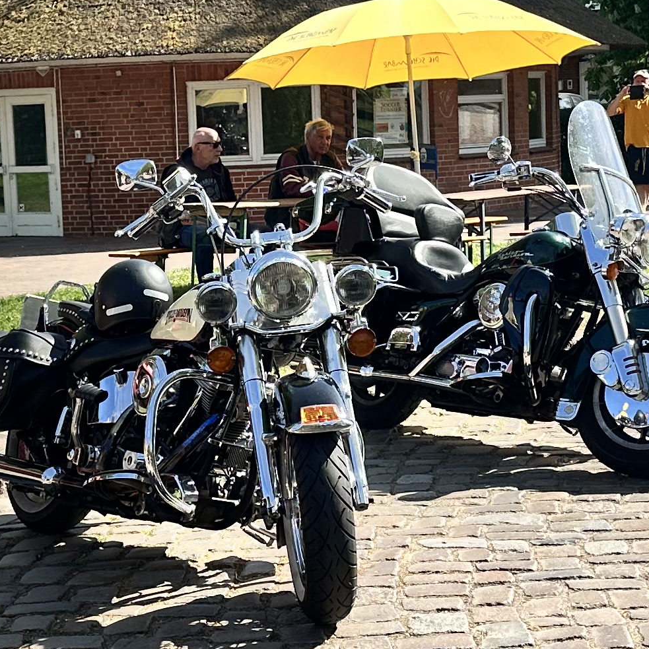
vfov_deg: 19.9
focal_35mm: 87
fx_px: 1845
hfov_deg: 19.9
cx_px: 215
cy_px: 264
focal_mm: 6.86
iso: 80
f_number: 1.78
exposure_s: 1/2660
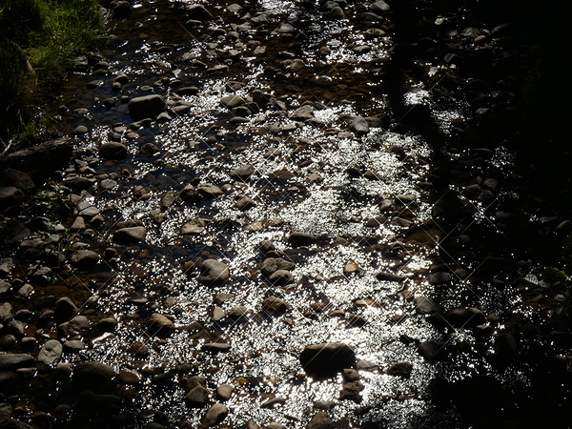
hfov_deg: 24.1
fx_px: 1338
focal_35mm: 81
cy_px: 214
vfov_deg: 18.2
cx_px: 286
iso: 80
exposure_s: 1/1000
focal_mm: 14.5
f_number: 5
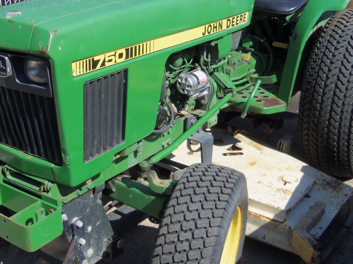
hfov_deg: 37.5
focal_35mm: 51
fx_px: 520
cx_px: 167
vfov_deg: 28.5
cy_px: 117
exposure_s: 1/250
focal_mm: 6.8
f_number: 4.3
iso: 64
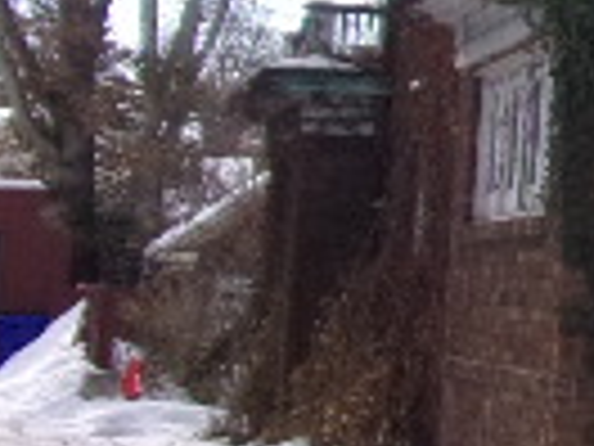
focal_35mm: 116
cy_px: -198
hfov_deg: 13.3
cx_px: 1354
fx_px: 1991
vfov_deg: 12.2
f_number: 3.3
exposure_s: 1/1000
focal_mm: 4.3
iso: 80
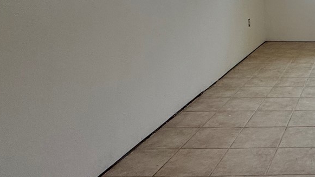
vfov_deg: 27.2
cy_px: 13
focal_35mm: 42
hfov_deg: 38.0
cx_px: 365
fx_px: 351
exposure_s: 1/120
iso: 125
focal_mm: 2.22
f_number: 2.2
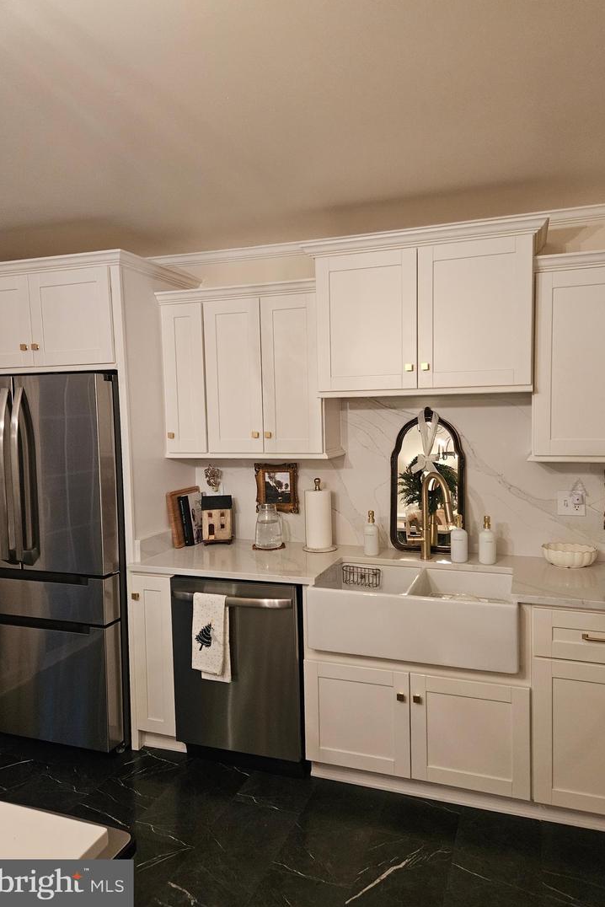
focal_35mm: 24
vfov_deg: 73.7
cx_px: 327
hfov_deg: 53.1
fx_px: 605
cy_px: 453
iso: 800
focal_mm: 5.4
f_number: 1.8
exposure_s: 1/120
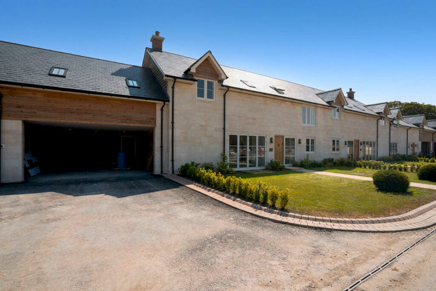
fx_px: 194
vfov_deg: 73.8
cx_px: 218
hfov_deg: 96.7
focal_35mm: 16
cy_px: 146
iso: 200
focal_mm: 16
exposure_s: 1/250
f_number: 11
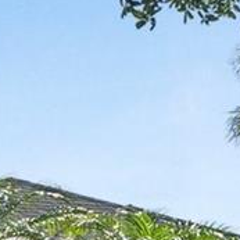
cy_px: 465
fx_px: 1294
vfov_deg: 9.9
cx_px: -332
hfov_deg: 9.5
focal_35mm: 165
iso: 100
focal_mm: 14
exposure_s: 1/250
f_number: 10
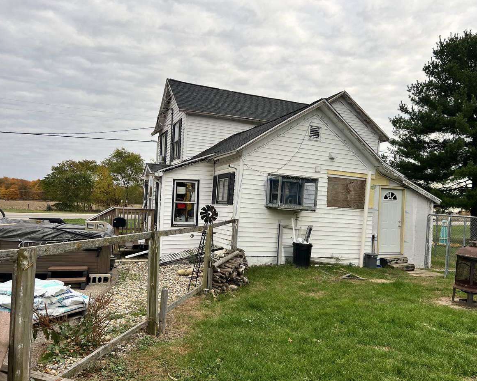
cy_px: 196
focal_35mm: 28
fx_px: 395
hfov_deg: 62.1
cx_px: 259
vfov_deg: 51.5
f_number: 1.5
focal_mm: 5.7
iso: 50
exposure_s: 1/621
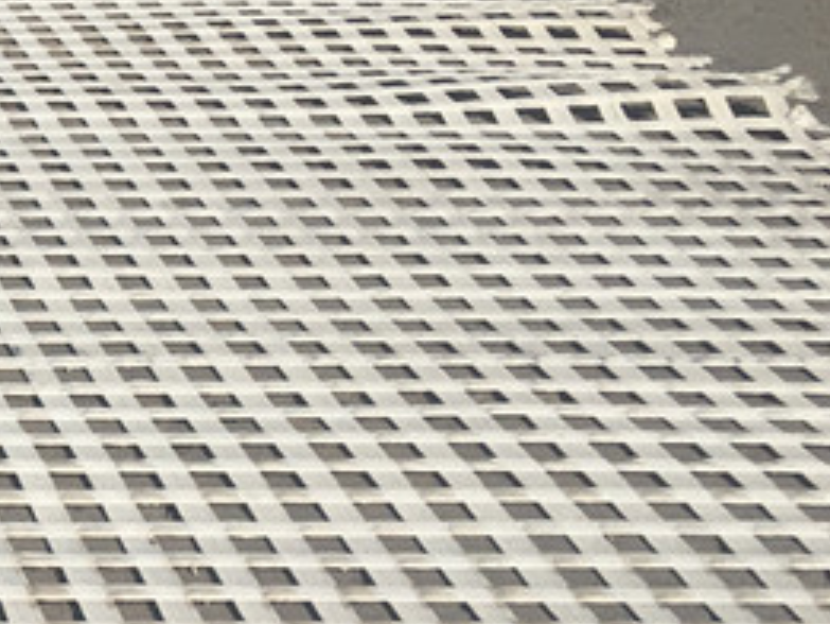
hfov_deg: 15.4
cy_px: 166
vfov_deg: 13.3
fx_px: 2663
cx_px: -633
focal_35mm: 111
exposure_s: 1/3846
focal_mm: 4.15
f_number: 2.2
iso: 25
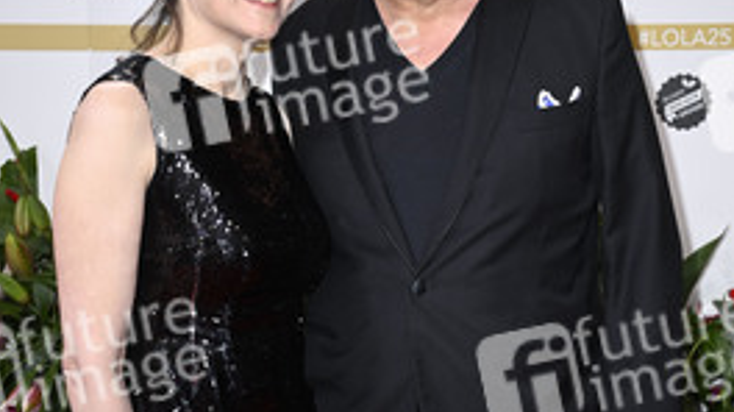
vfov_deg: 10.2
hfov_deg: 18.0
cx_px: 367
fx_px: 2314
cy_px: 225
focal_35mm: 119
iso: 640
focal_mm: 75
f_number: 6.3
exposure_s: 1/200
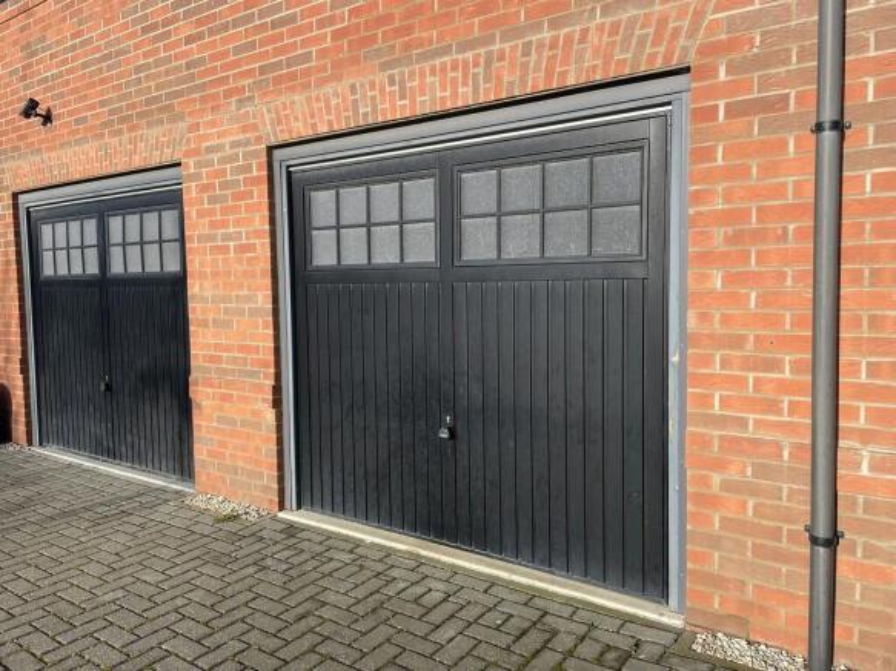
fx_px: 673
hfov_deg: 67.3
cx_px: 448
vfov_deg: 53.0
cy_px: 336
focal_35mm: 26
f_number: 1.6
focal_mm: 4.2
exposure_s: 1/2132
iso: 32
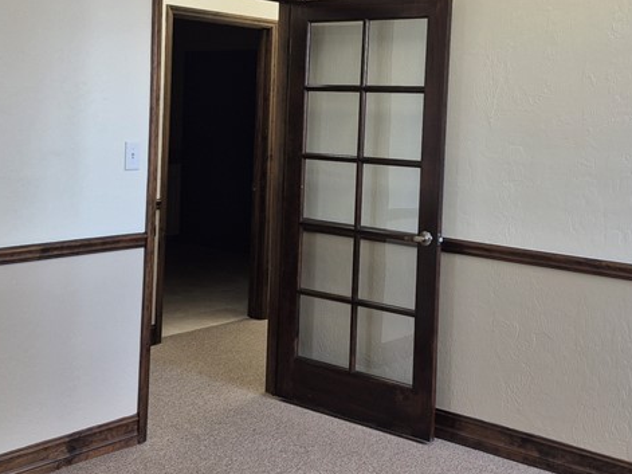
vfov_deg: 28.8
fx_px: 913
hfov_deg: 38.2
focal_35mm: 50
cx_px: 286
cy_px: 137
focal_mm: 5.4
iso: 50
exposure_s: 1/120
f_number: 1.8
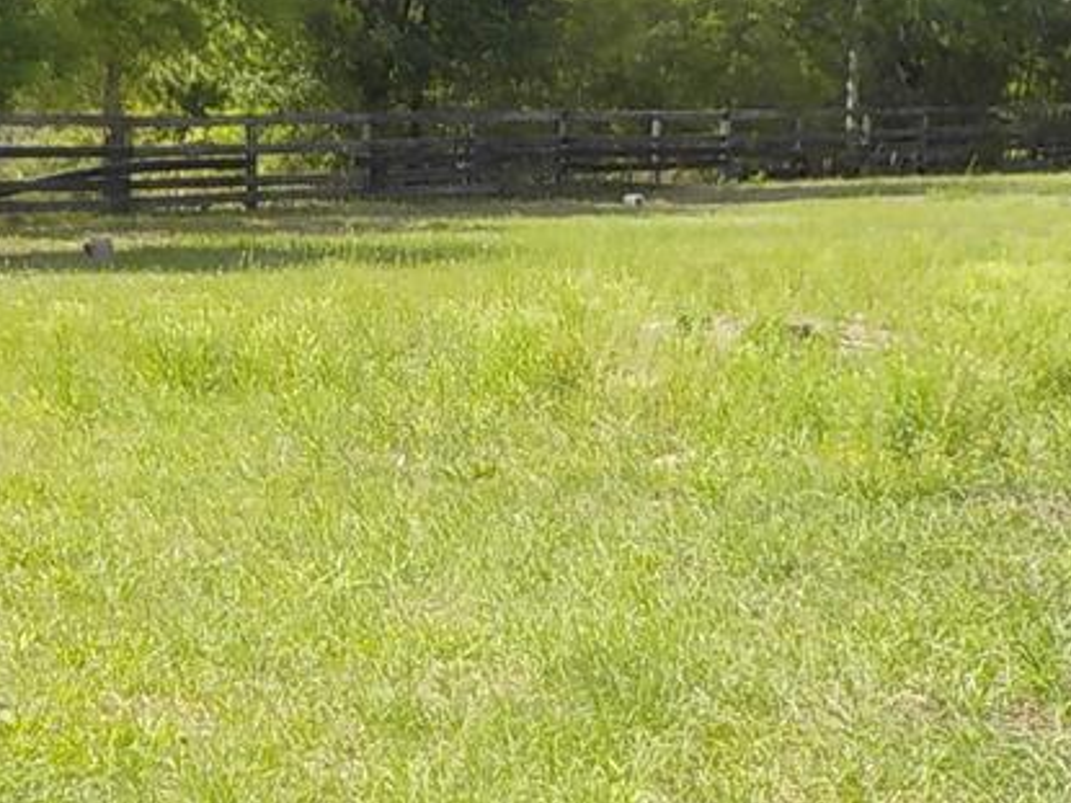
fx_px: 2289
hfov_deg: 26.3
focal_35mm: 74
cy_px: 392
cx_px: 428
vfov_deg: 19.9
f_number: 3.3
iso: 125
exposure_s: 1/800
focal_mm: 4.1
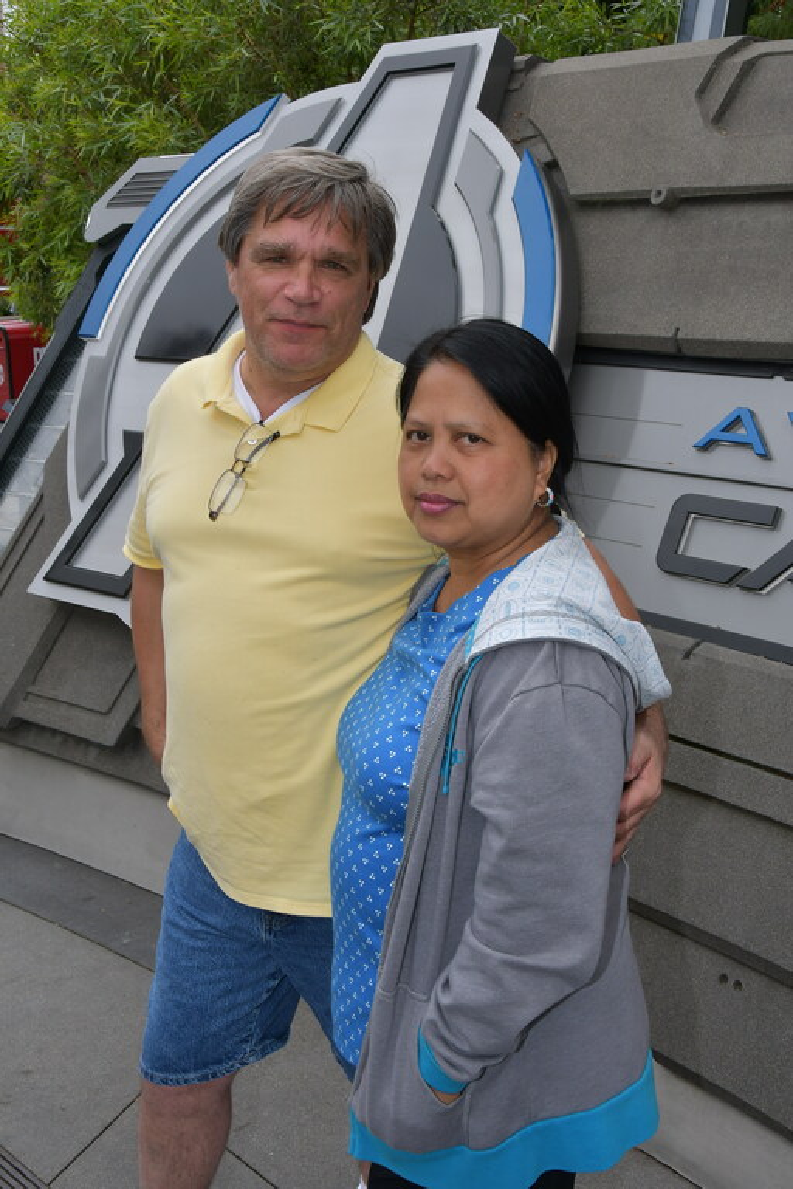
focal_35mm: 42
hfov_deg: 31.9
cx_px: 396
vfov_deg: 46.4
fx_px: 1388
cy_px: 594
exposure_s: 1/250
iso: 200
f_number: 13
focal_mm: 28
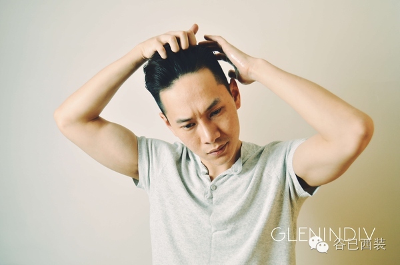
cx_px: 200
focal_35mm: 36
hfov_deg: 53.2
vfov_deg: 36.8
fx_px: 399
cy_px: 132
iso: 100
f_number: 3.8
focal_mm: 24
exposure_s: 1/40
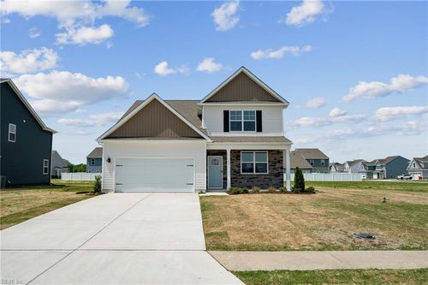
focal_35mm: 24
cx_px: 214
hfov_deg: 73.8
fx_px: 285
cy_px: 142
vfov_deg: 53.1
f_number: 8
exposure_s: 1/500
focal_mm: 24
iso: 100
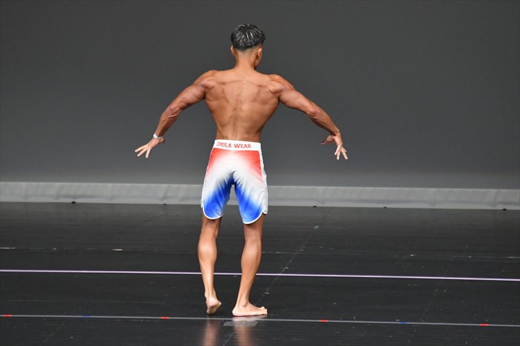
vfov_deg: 4.0
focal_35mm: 345
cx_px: 260
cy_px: 173
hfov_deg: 6.0
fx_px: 4981
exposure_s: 1/400
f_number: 5.6
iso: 4000
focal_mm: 230
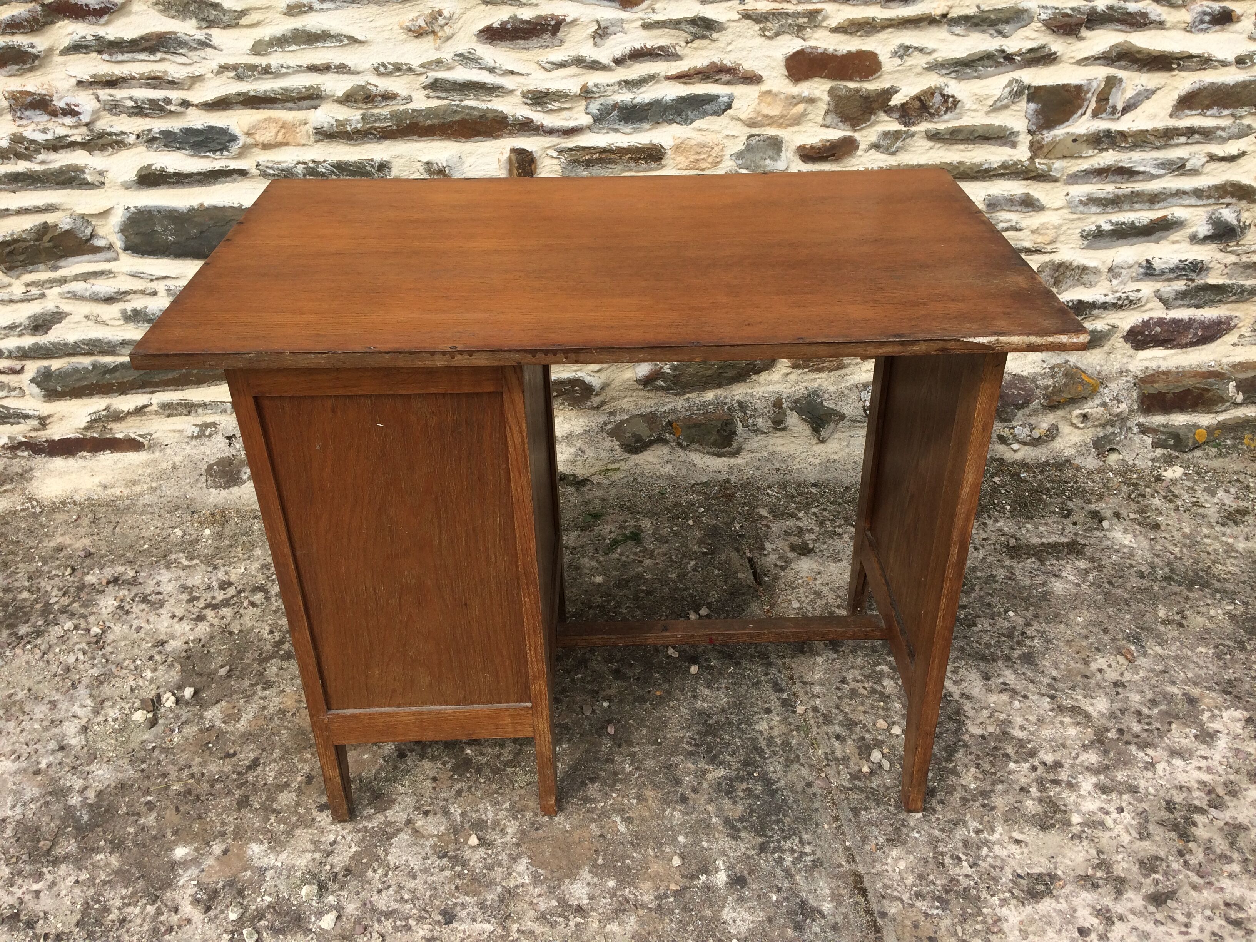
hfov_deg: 61.7
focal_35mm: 29
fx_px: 1052
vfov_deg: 48.2
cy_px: 471
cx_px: 628
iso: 32
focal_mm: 4.15
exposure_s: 1/1109
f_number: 2.2
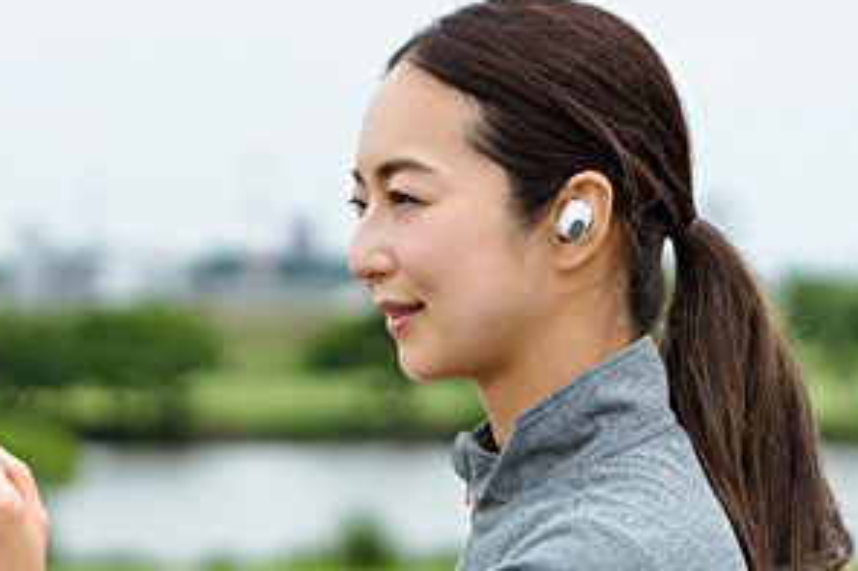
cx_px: 107
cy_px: 471
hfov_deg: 11.8
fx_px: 4121
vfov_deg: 7.9
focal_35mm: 173
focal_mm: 80
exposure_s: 1/4000
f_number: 3.2
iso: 400
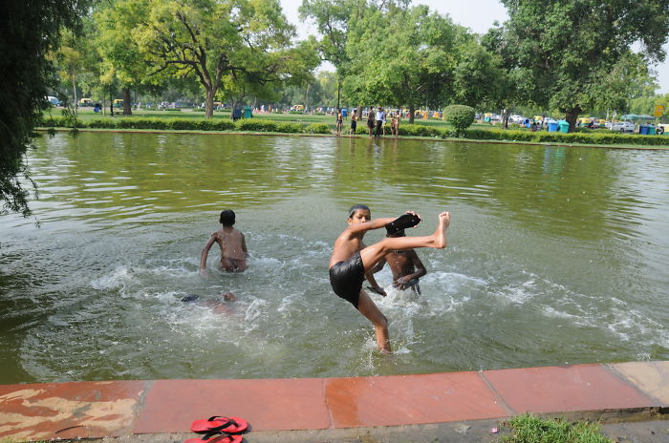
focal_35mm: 48
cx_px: 334
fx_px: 890
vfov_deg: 28.0
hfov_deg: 41.2
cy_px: 222
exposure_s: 1/1000
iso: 640
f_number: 9
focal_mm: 32
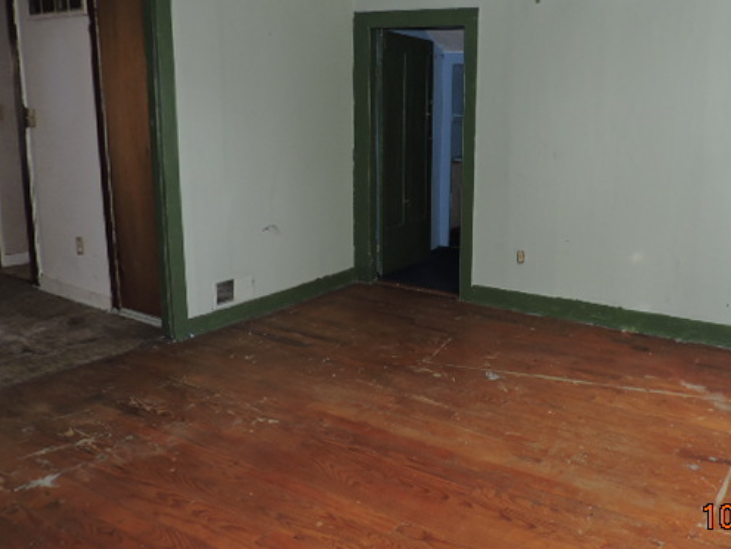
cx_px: 465
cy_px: 244
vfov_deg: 45.4
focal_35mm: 31
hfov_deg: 57.5
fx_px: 655
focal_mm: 4.3
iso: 200
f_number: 3
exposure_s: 1/30
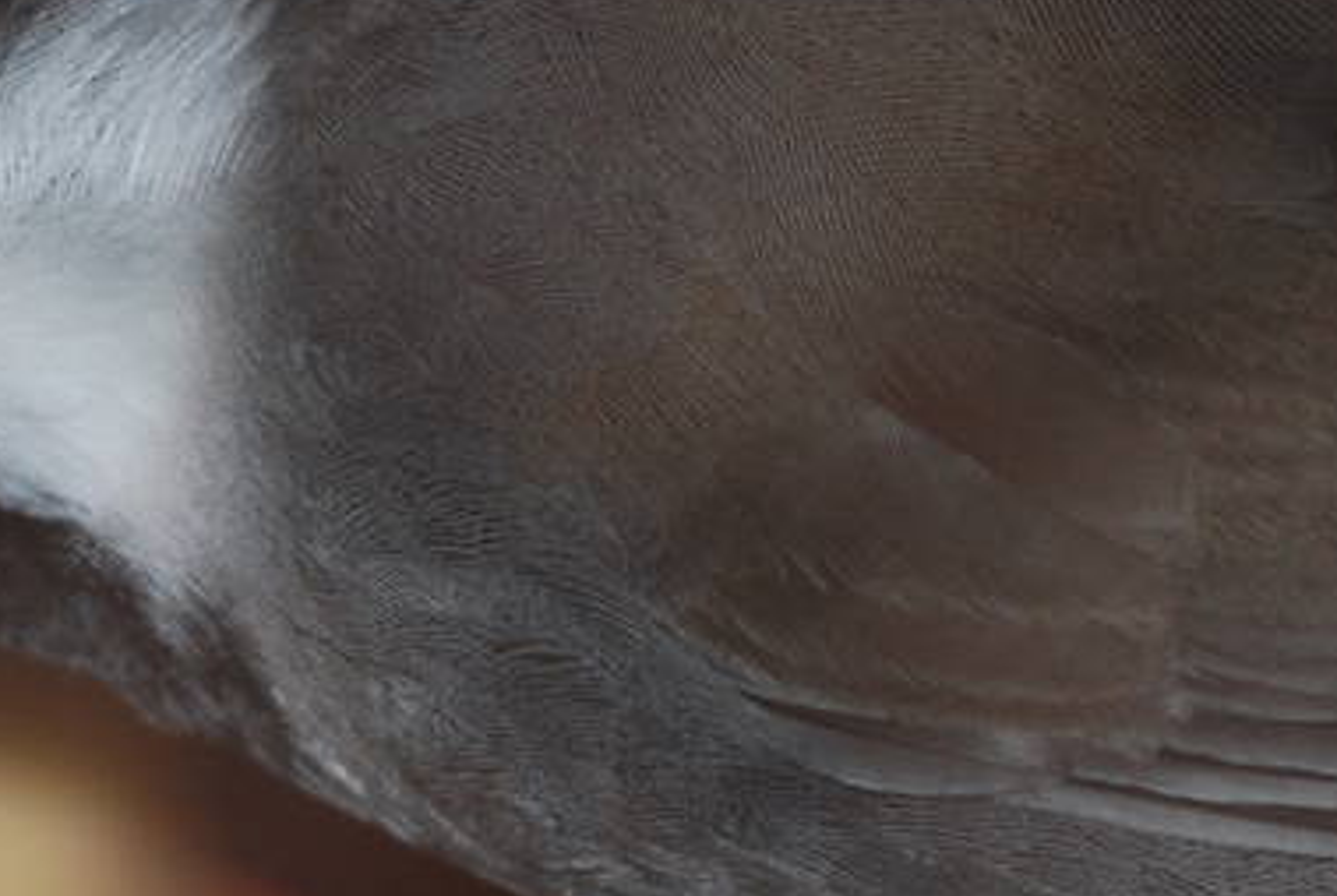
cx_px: 374
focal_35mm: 1235
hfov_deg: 1.7
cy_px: 425
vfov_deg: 1.1
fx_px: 45942
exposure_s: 1/60
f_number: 5
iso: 200
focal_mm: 195
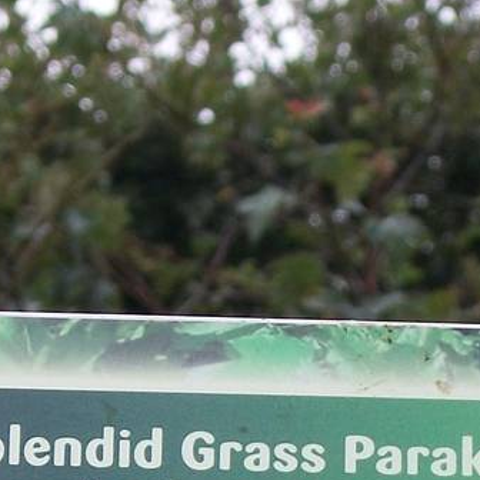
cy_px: 694
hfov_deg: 6.7
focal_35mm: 261
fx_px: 4095
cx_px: 216
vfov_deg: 6.6
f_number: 4.1
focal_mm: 11
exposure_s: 1/400
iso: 80
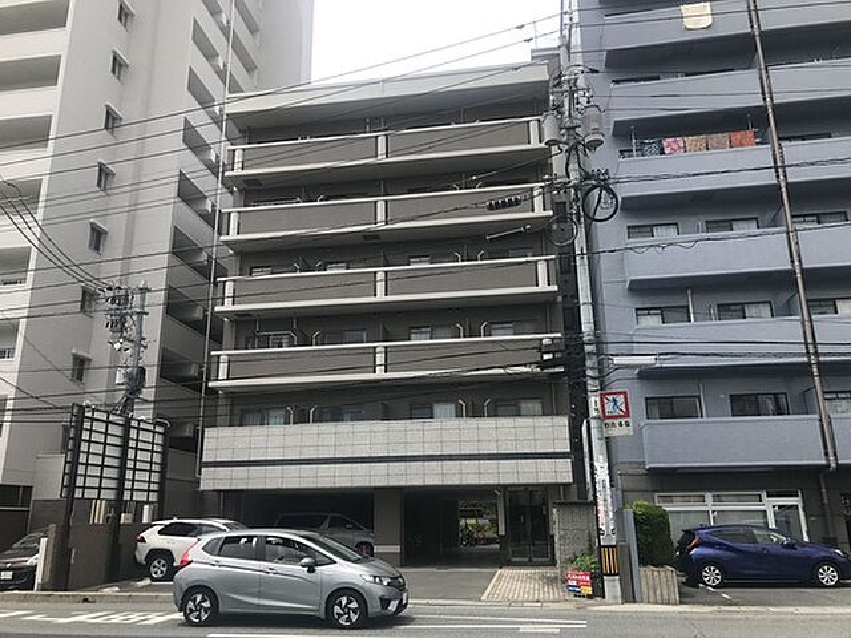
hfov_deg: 63.4
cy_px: 319
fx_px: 688
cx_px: 426
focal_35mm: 28
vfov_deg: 49.7
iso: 20
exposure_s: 1/1773
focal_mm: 3.99
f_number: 1.8
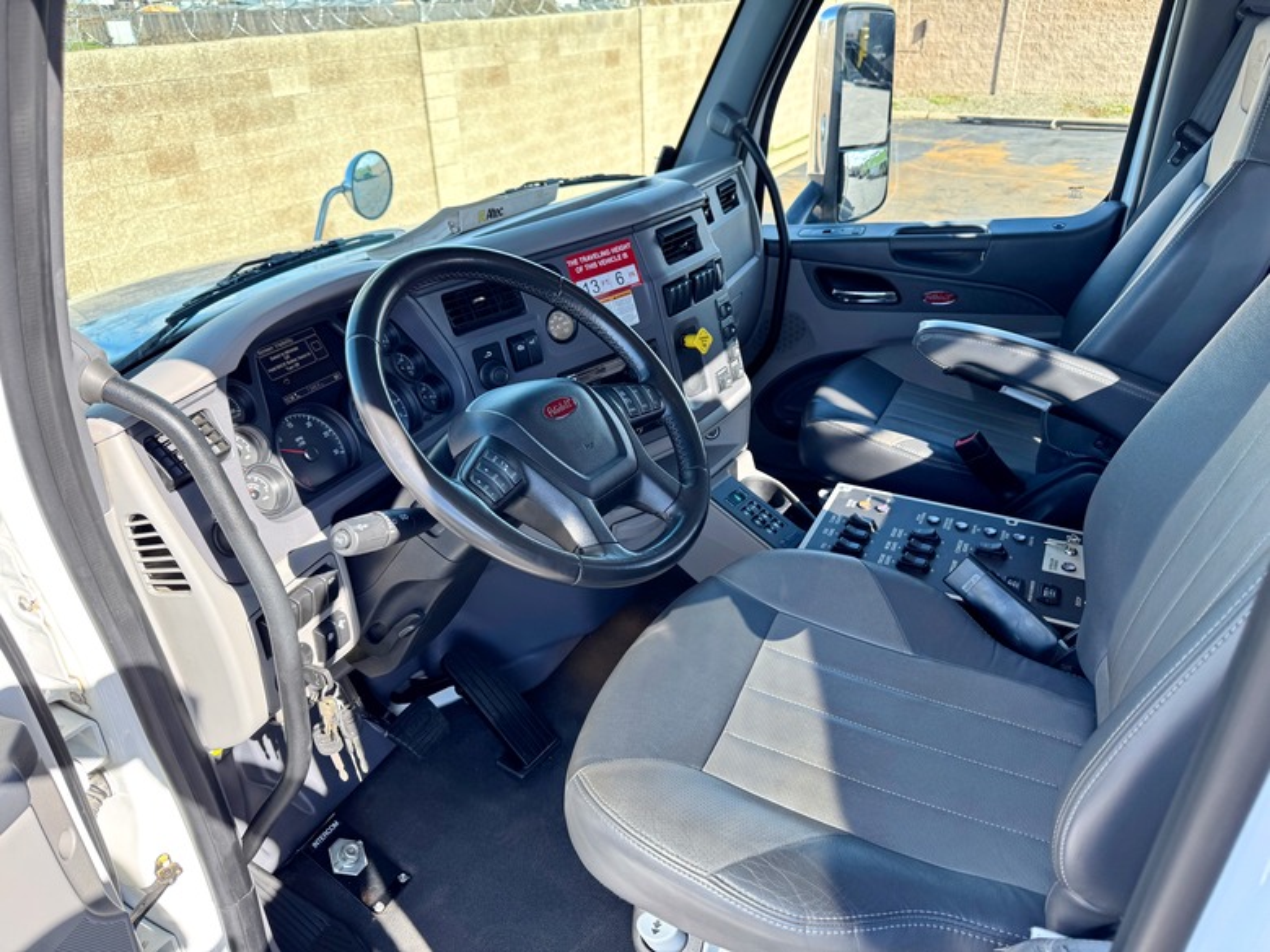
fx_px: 881
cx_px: 635
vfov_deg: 56.8
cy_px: 476
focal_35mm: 24
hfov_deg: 71.6
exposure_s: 1/792
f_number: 1.78
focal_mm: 6.76
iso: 80
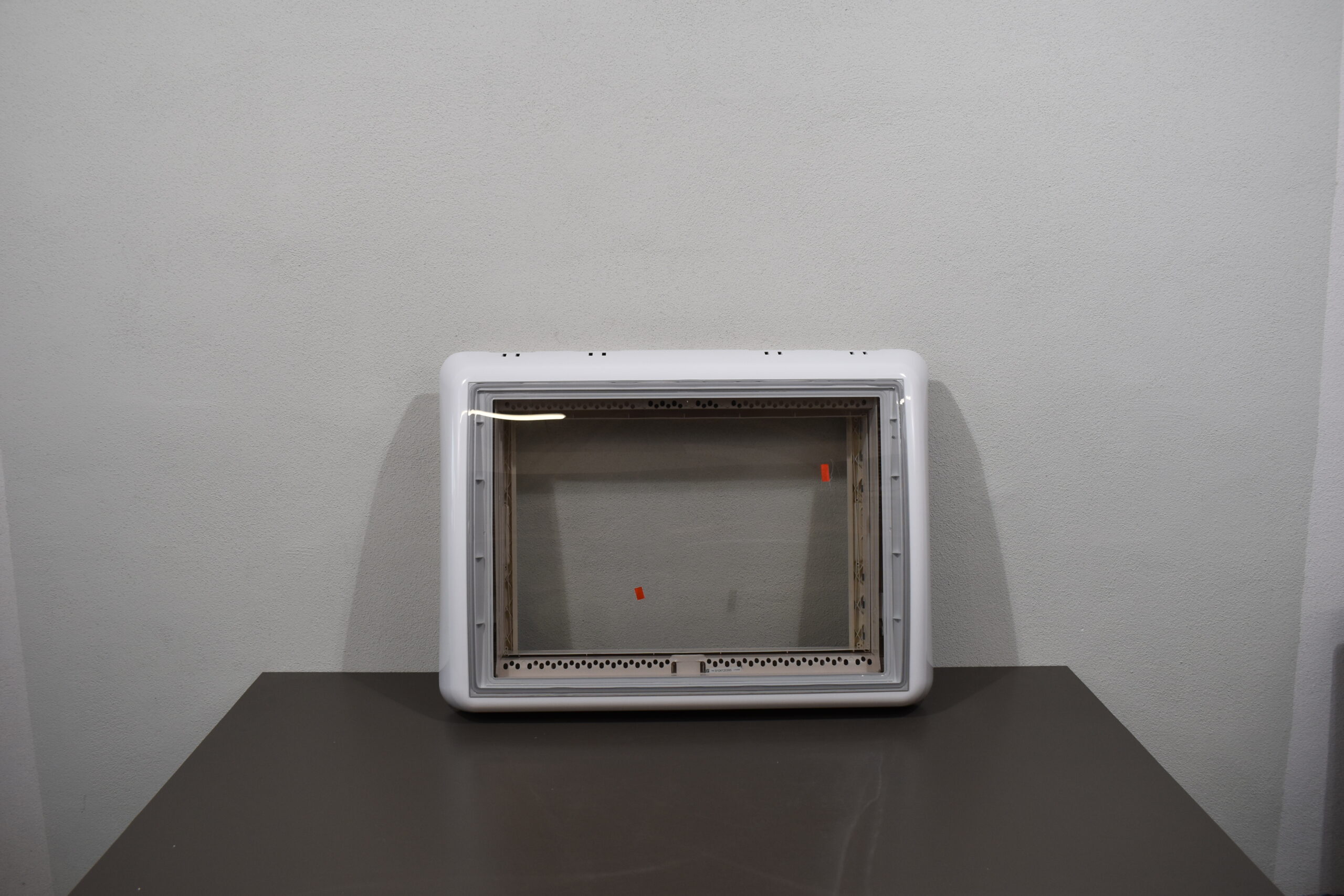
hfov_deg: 59.5
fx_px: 1176
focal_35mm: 32
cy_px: 448
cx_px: 672
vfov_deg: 41.7
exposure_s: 1/125
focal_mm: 21
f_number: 5.6
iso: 360
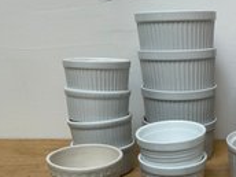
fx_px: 395
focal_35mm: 58
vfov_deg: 24.6
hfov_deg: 32.0
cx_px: 200
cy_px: 156
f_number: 1.8
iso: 64
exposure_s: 1/120
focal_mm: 3
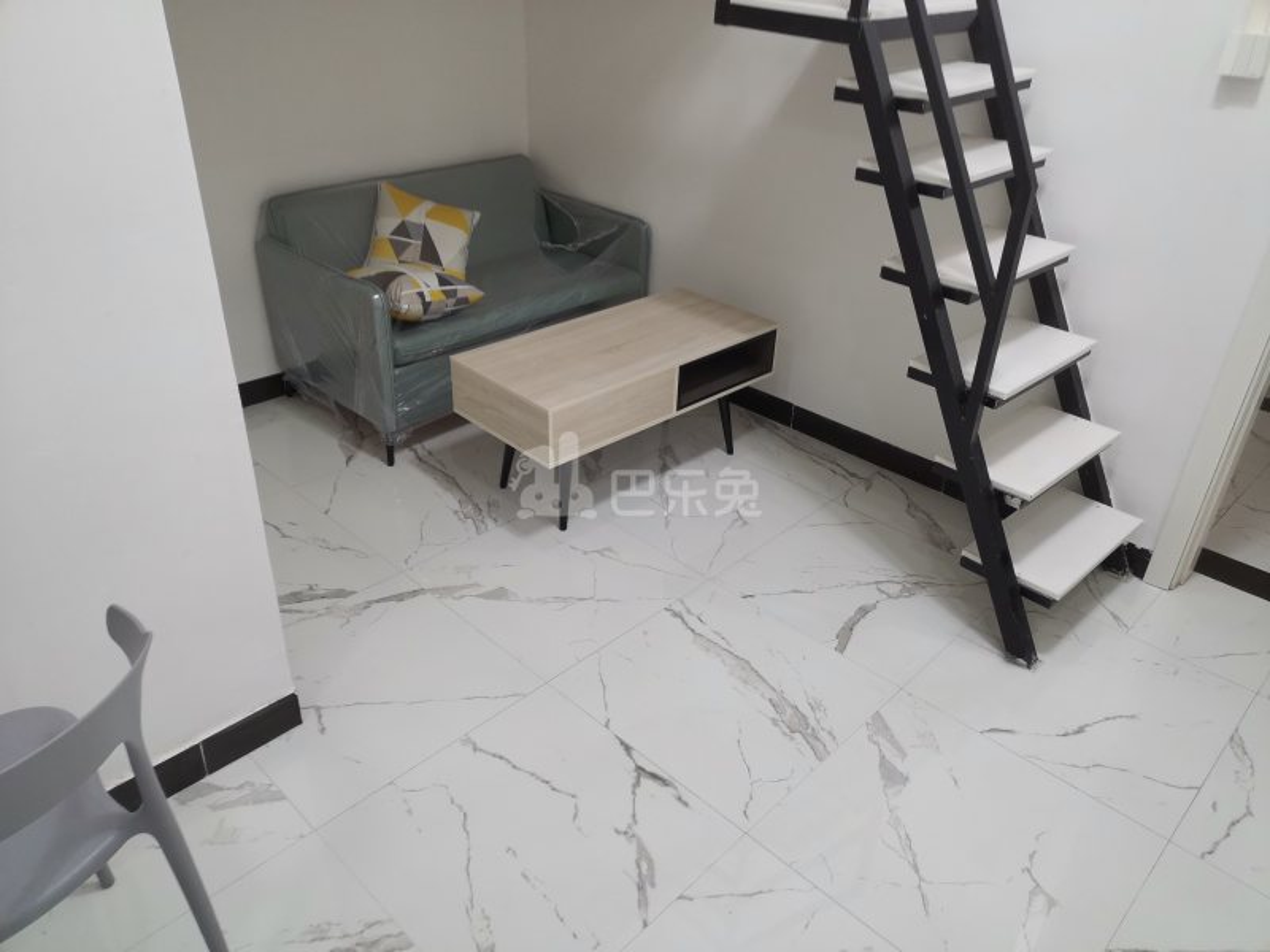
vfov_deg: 53.1
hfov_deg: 67.3
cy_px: 476
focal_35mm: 26
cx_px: 635
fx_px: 954
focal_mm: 5.5
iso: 100
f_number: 1.8
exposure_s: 1/50
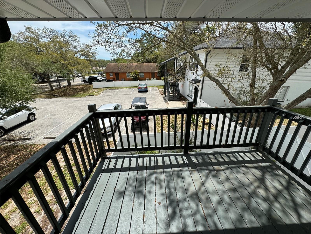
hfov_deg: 102.1
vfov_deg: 85.7
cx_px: 156
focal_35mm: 14
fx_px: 126
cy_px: 117
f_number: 2.2
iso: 50
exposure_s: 1/1748
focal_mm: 2.22
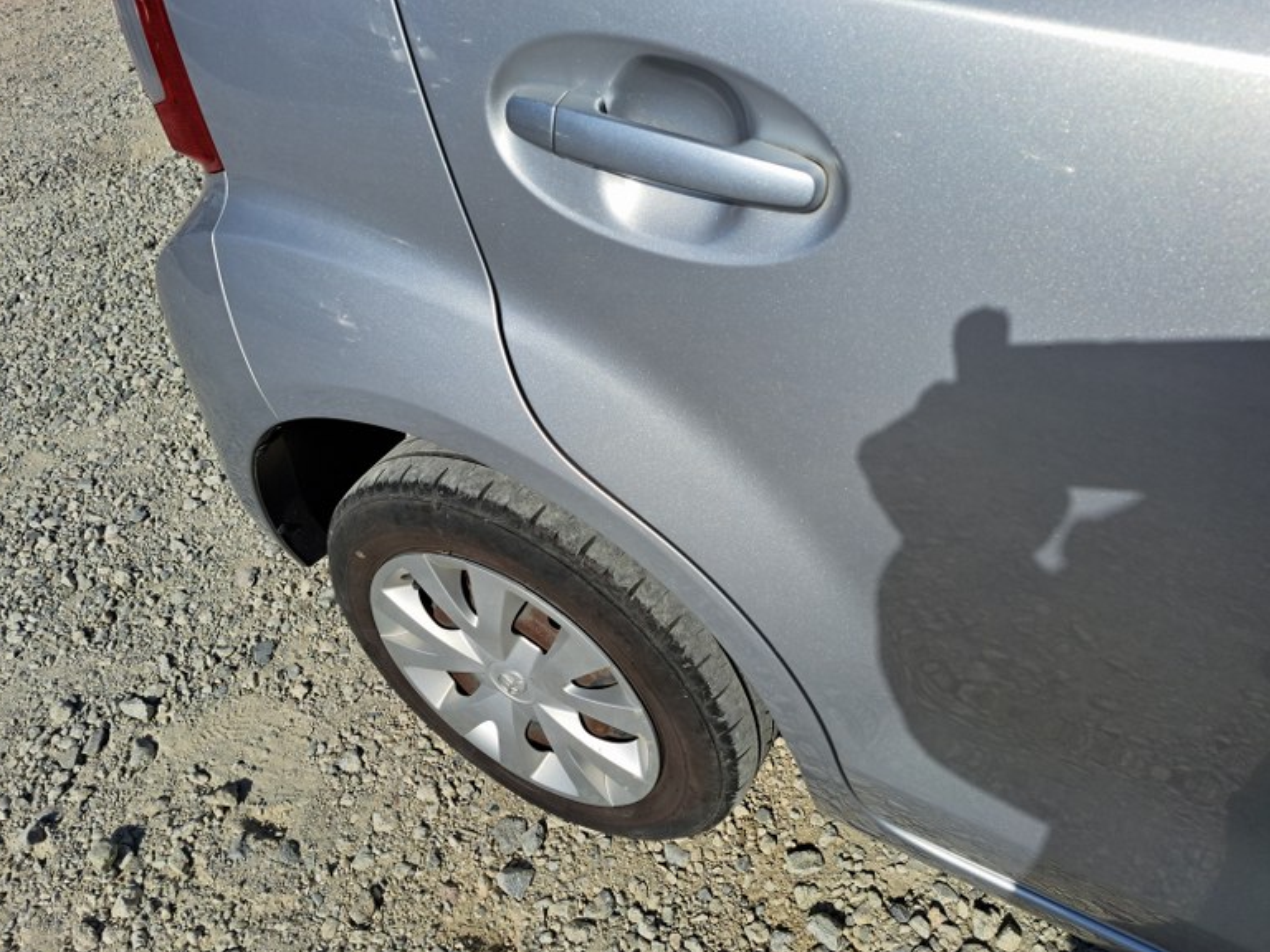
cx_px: 612
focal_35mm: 25
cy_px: 494
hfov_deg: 69.4
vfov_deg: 54.9
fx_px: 917
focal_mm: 5.23
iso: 50
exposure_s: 1/2137
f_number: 1.8
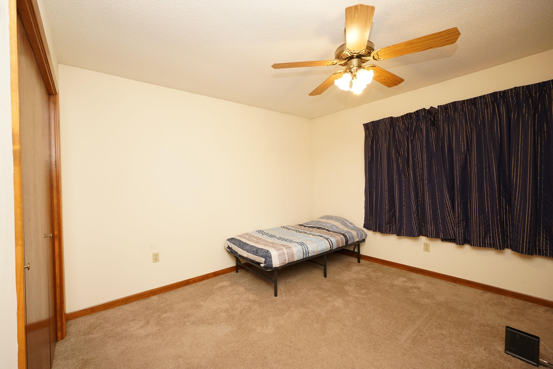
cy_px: 184
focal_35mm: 15
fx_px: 230
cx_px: 276
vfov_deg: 77.3
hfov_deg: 100.4
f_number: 4
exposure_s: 1/60
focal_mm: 10
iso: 400
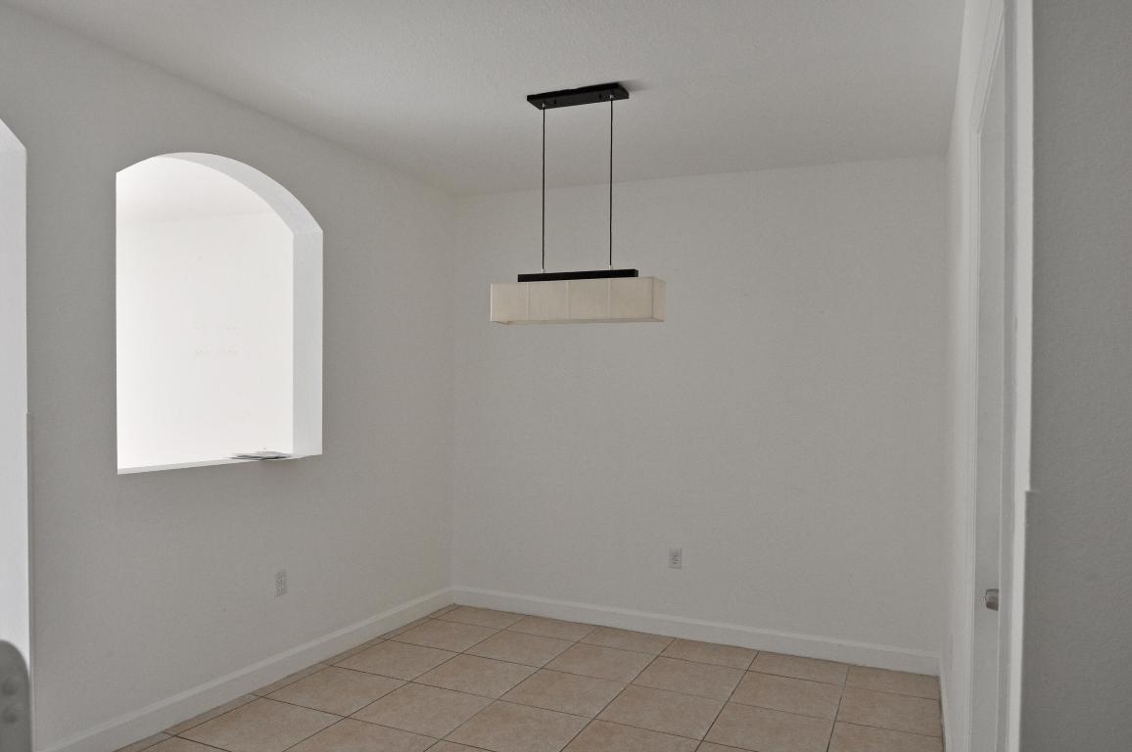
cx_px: 566
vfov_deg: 53.0
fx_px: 754
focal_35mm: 24
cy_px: 376
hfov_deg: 73.8
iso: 400
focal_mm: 16
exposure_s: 1/60
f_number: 4
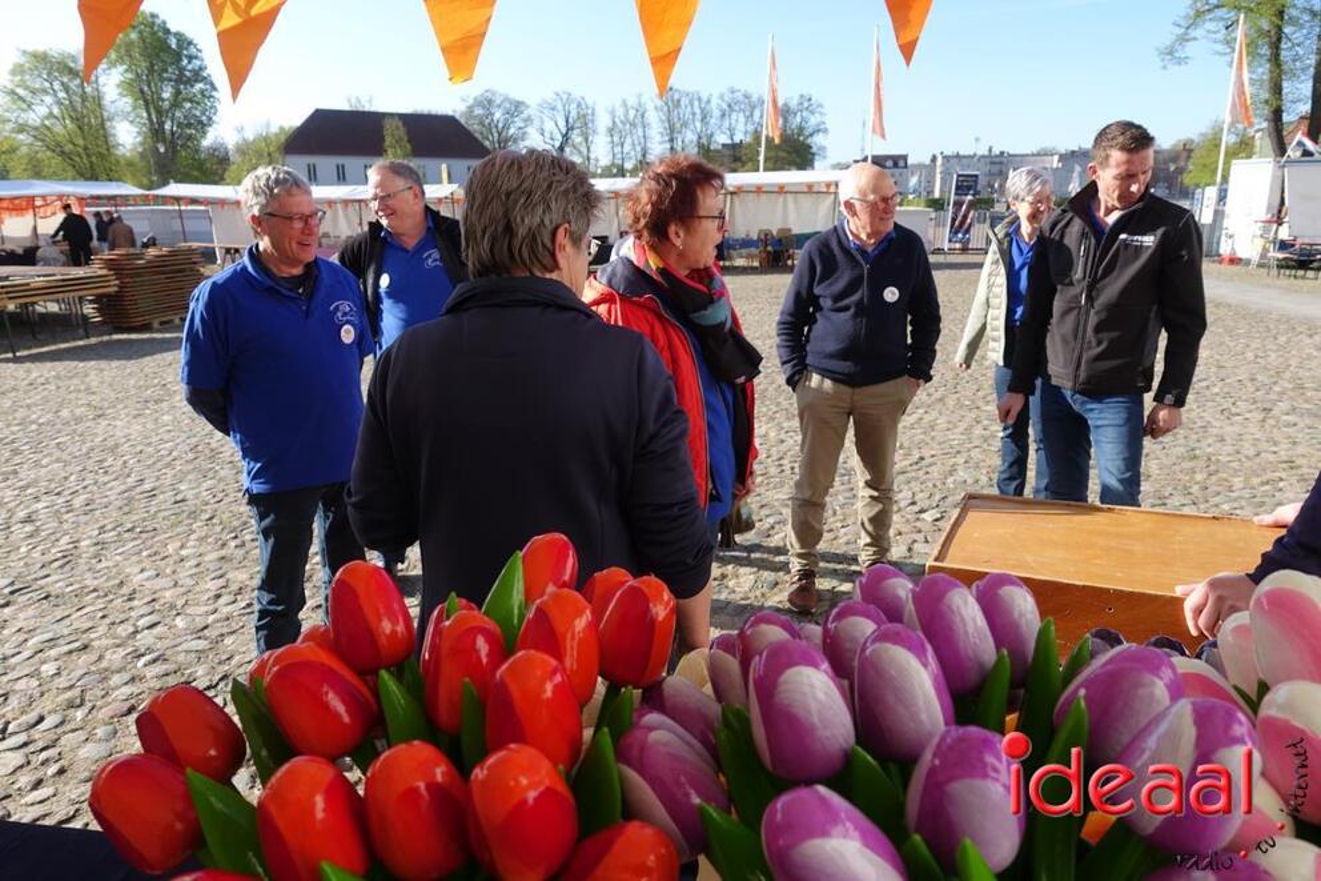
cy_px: 440
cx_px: 660
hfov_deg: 73.8
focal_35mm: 24
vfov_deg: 53.1
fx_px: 880
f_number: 4
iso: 125
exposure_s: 1/400
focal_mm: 8.84
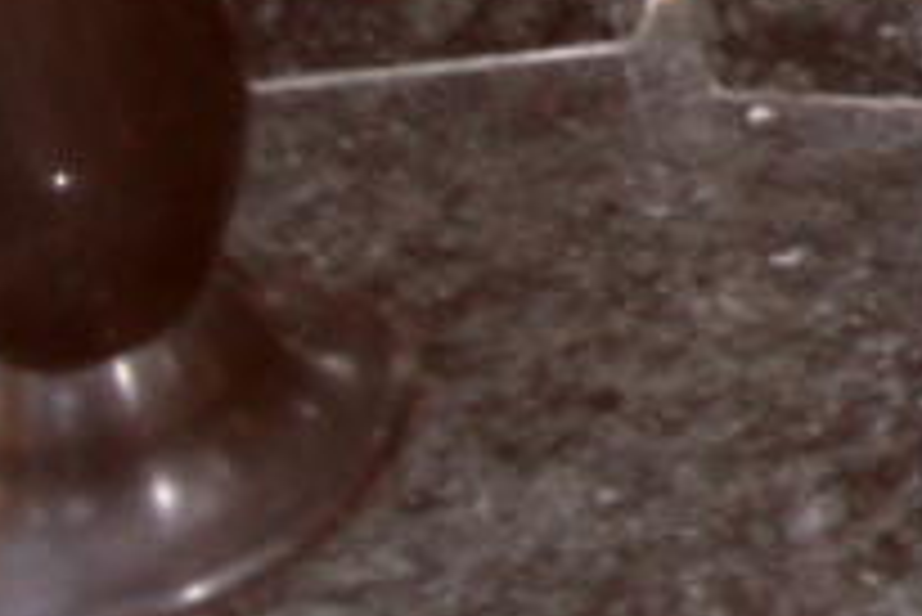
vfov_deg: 7.6
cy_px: -967
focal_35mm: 166
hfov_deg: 11.2
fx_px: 4254
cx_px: 1848
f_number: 3.4
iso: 200
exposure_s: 1/30
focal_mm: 5.3
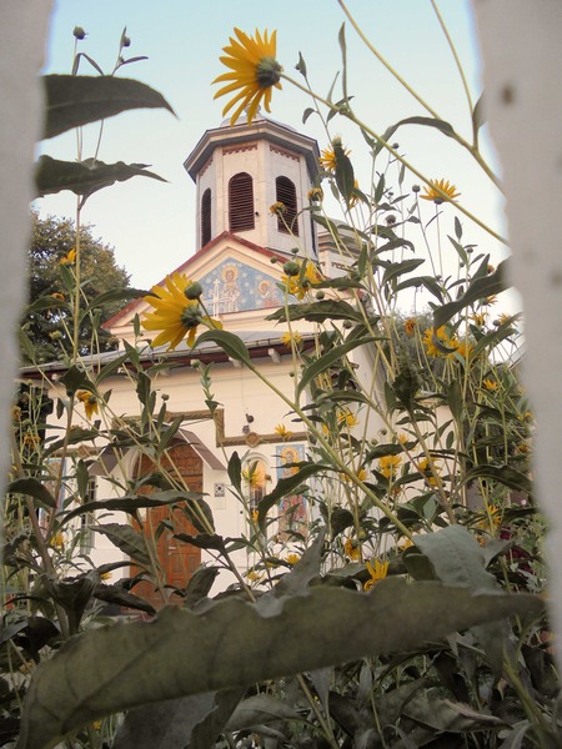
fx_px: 563
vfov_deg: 67.3
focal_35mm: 26
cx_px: 281
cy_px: 374
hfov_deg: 53.1
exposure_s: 1/50
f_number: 3.5
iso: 100
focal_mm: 4.6
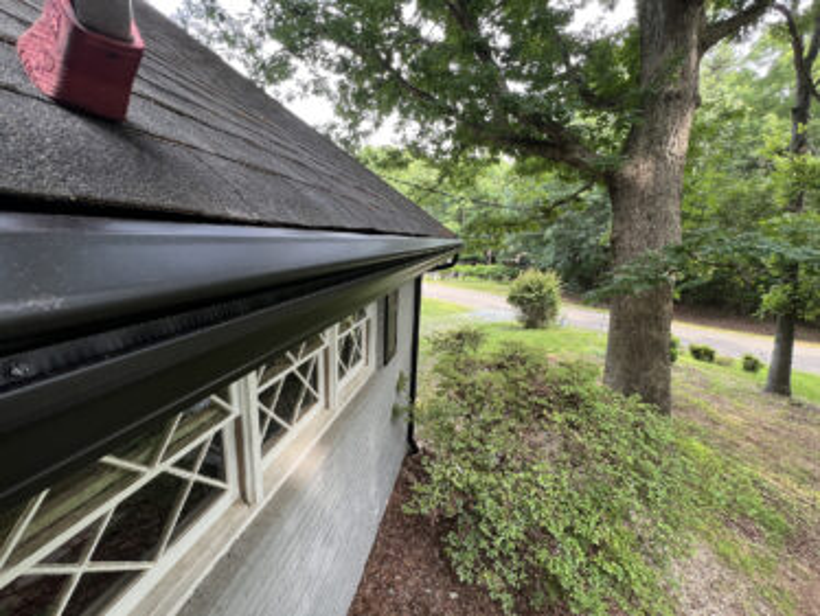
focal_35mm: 13
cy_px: 308
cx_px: 410
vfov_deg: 90.0
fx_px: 308
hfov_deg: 106.1
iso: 50
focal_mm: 1.57
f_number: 1.8
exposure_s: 1/99
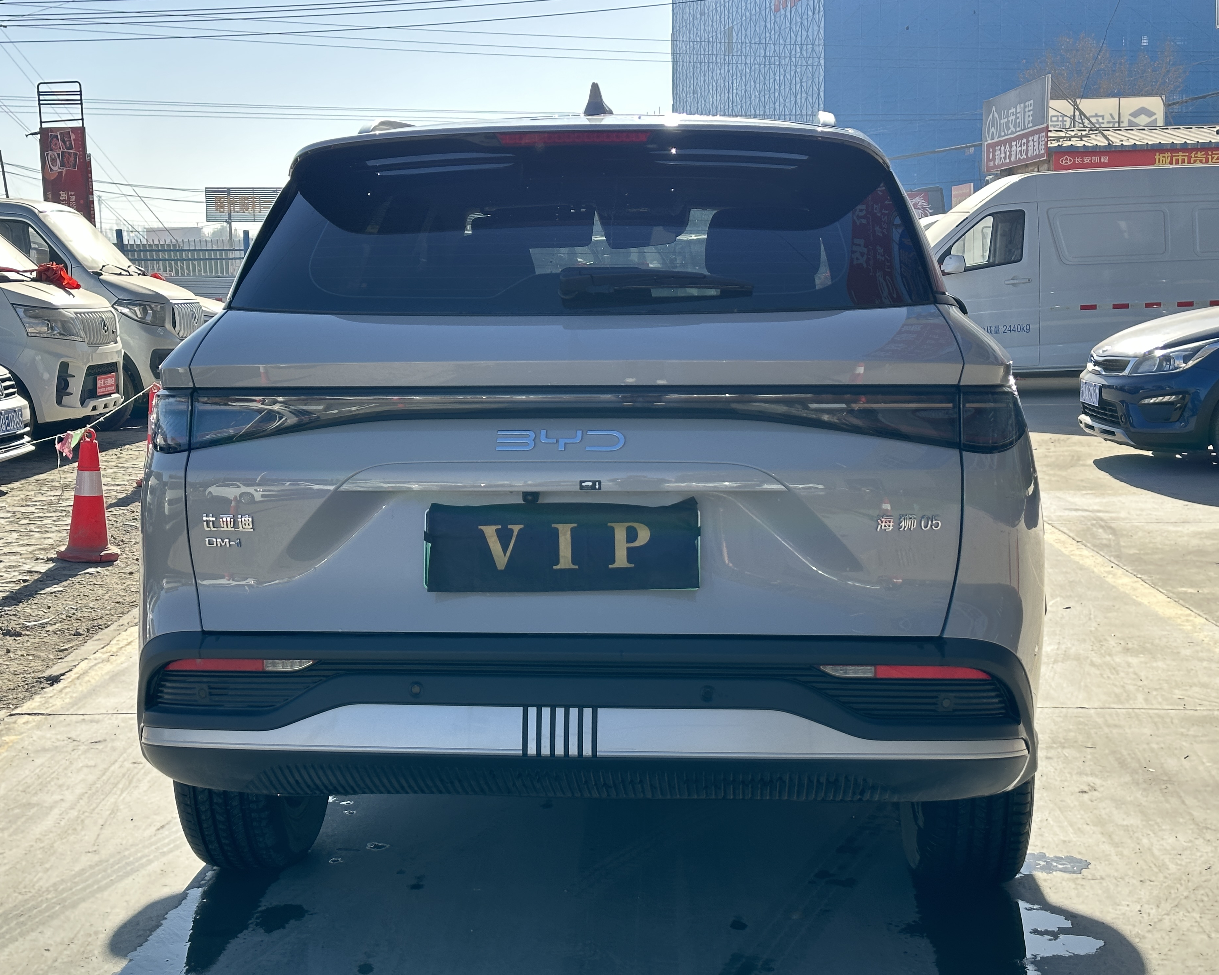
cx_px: 571
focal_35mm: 51
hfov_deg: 36.6
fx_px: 1840
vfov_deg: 29.7
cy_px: 491
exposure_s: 1/1323
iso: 64
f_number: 1.78
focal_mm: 6.86
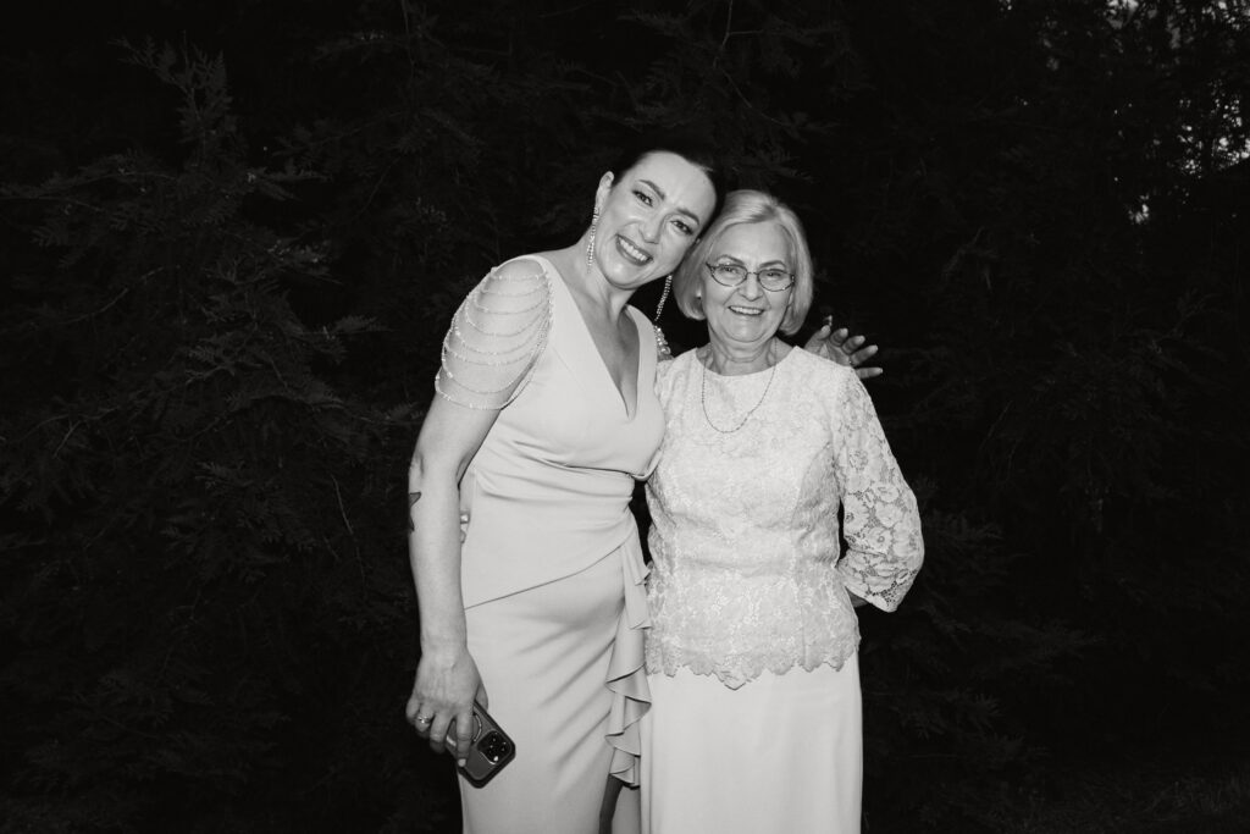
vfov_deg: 40.0
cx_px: 625
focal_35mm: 33
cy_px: 417
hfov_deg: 57.2
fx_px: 1146
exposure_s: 1/160
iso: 160
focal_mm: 22
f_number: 5.6
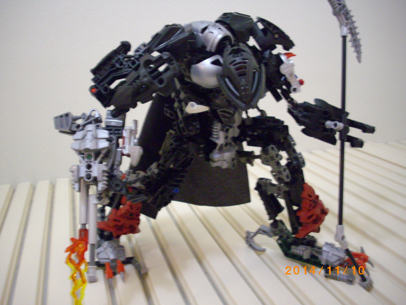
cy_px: 152
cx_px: 203
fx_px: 434
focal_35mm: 37
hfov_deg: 50.1
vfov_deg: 38.7
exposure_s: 1/8
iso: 400
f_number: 2.8
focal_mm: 6.2
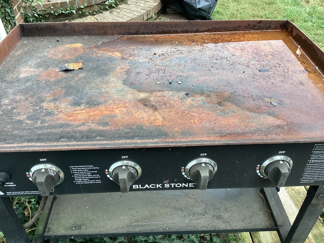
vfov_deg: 45.4
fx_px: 290
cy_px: 122
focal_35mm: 31
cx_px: 162
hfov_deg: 58.3
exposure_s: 1/100
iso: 32
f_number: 2.4
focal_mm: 3.3
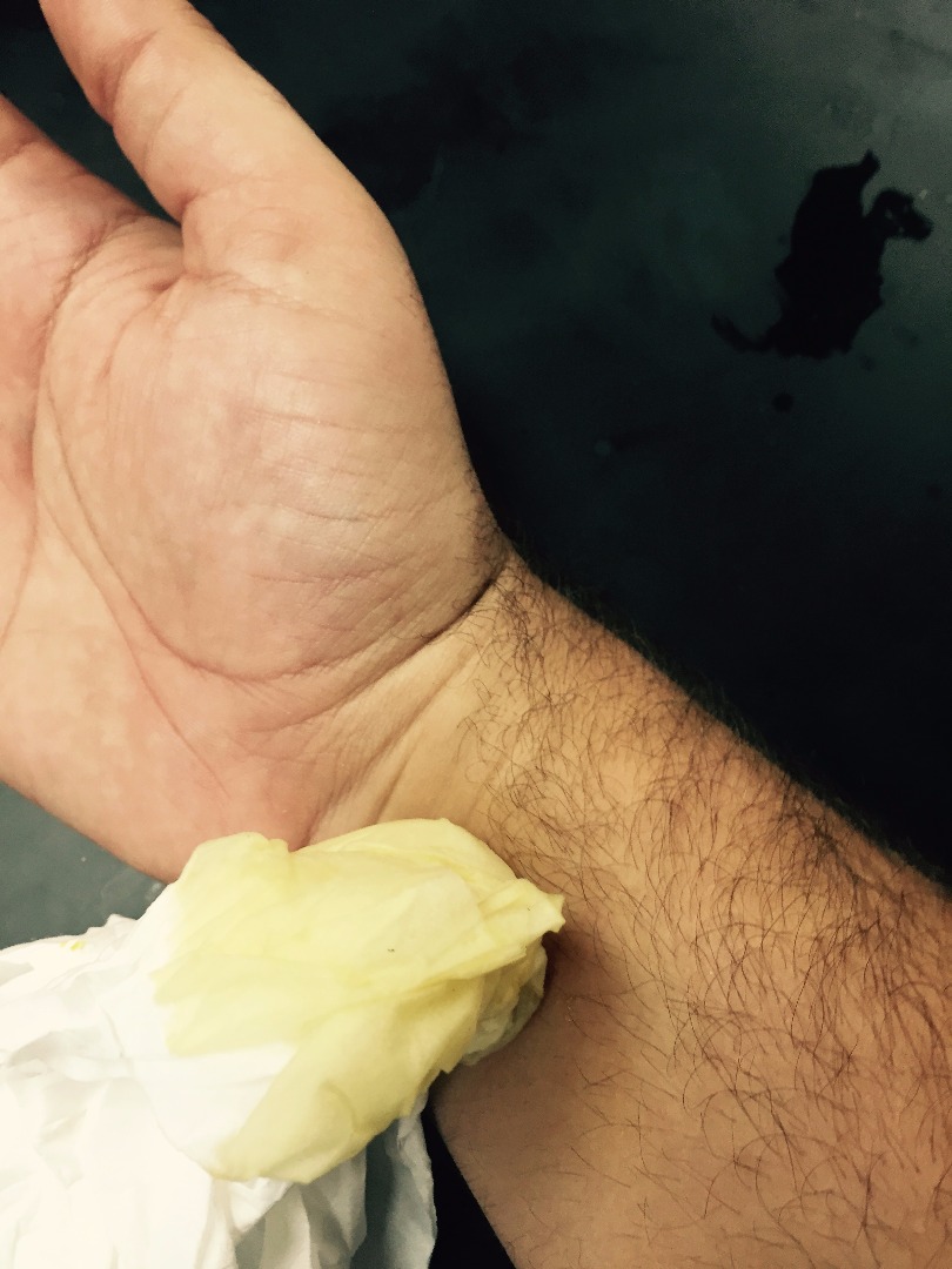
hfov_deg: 48.2
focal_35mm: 29
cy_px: 634
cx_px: 476
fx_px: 1063
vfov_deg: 61.7
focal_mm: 4.15
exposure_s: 1/30
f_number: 2.2
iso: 40
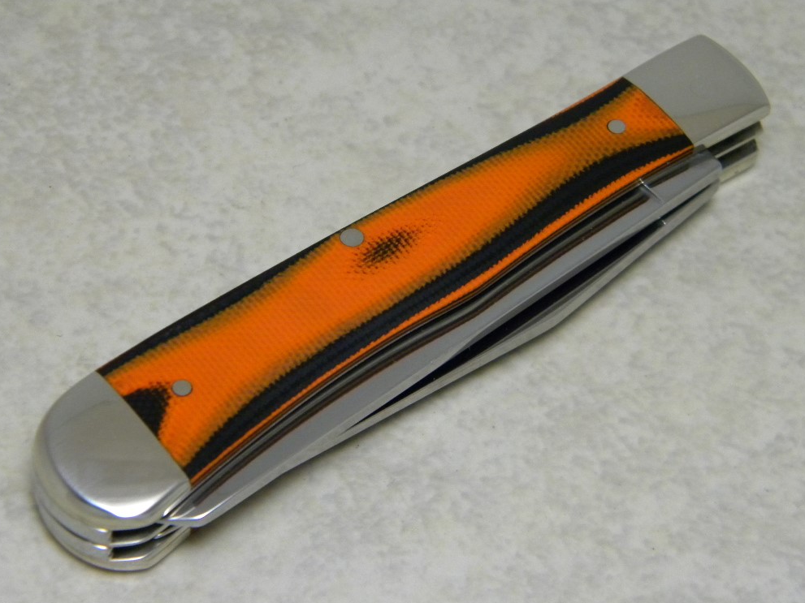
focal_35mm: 106
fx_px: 2465
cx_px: 402
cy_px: 303
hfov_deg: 18.5
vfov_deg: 14.0
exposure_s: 1/15.7
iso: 400
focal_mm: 19
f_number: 4.7
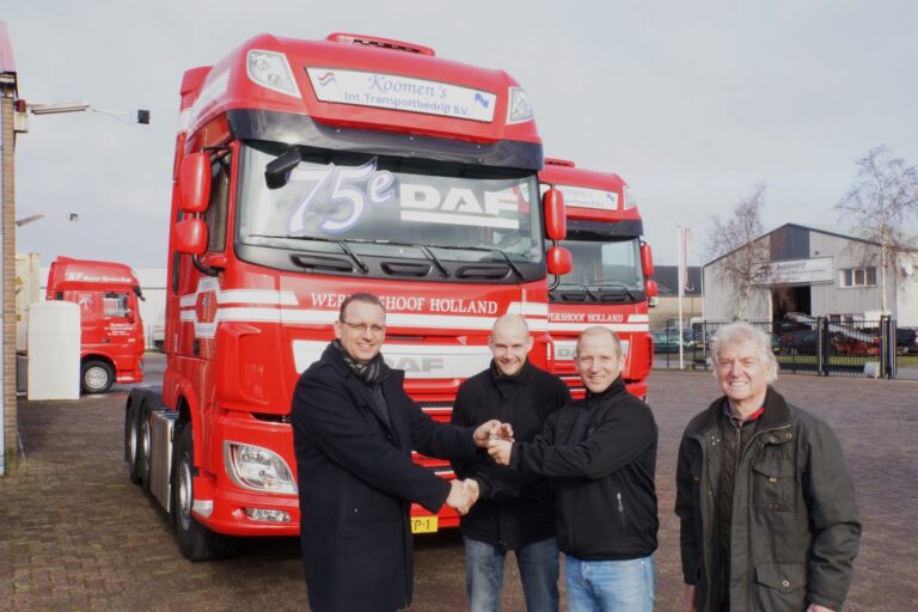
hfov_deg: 51.9
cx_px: 459
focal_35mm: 37
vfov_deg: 35.9
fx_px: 943
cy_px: 306
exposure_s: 1/80
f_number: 25
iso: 800
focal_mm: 25.3
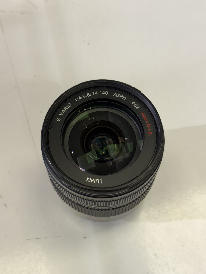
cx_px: 103
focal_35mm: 52
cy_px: 137
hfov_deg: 28.0
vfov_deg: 36.8
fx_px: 413
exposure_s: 1/100
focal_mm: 5.96
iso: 50
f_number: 1.6
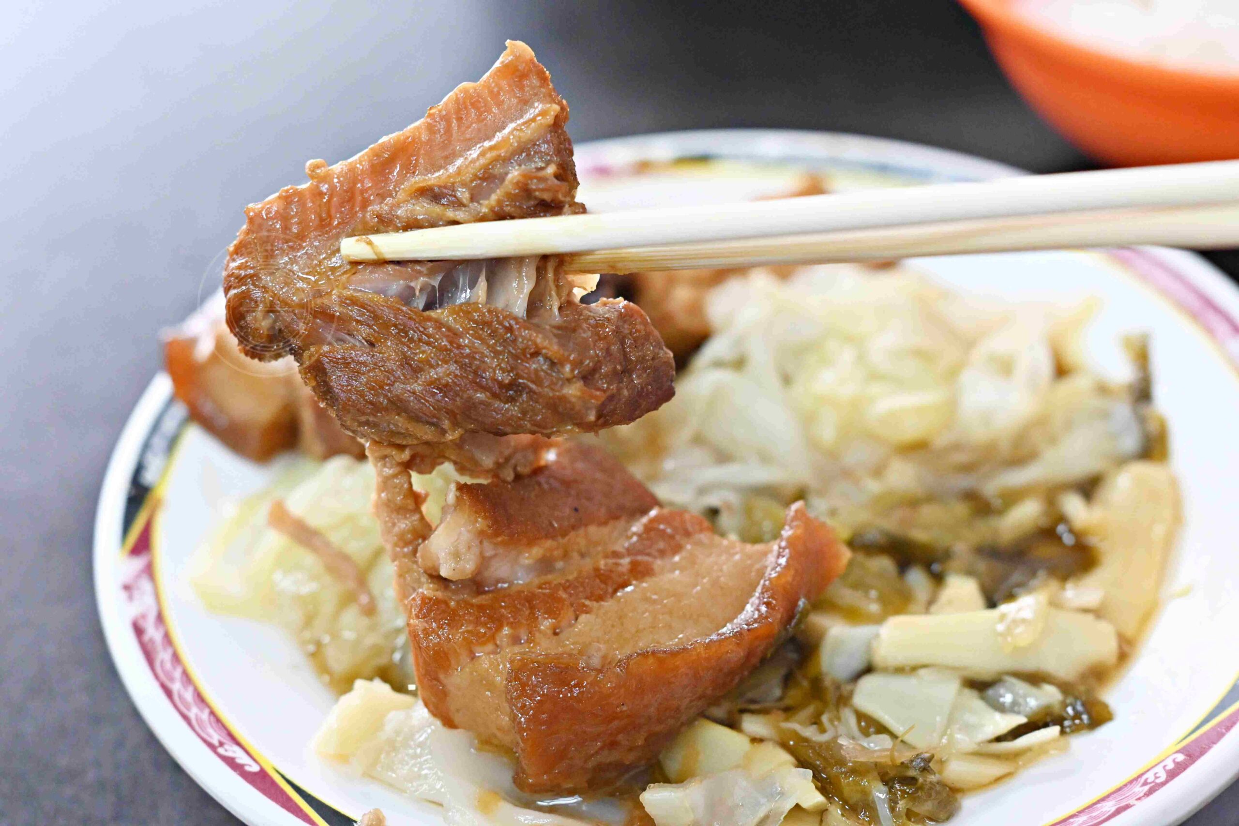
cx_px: 620
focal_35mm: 75
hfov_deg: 27.0
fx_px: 2581
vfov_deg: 18.2
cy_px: 413
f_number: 3.2
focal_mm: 50
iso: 2200
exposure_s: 1/200
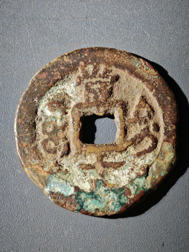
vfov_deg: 17.9
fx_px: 801
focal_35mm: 110
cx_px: 94
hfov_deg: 13.5
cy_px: 126
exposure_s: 1/100
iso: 250
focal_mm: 9
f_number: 2
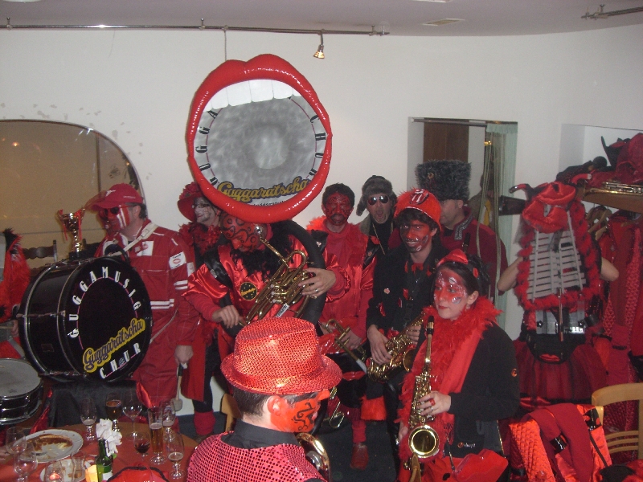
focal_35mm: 38
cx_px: 322
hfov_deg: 49.0
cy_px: 241
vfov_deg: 37.7
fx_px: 706
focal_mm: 6.2
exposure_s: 1/60
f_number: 2.7
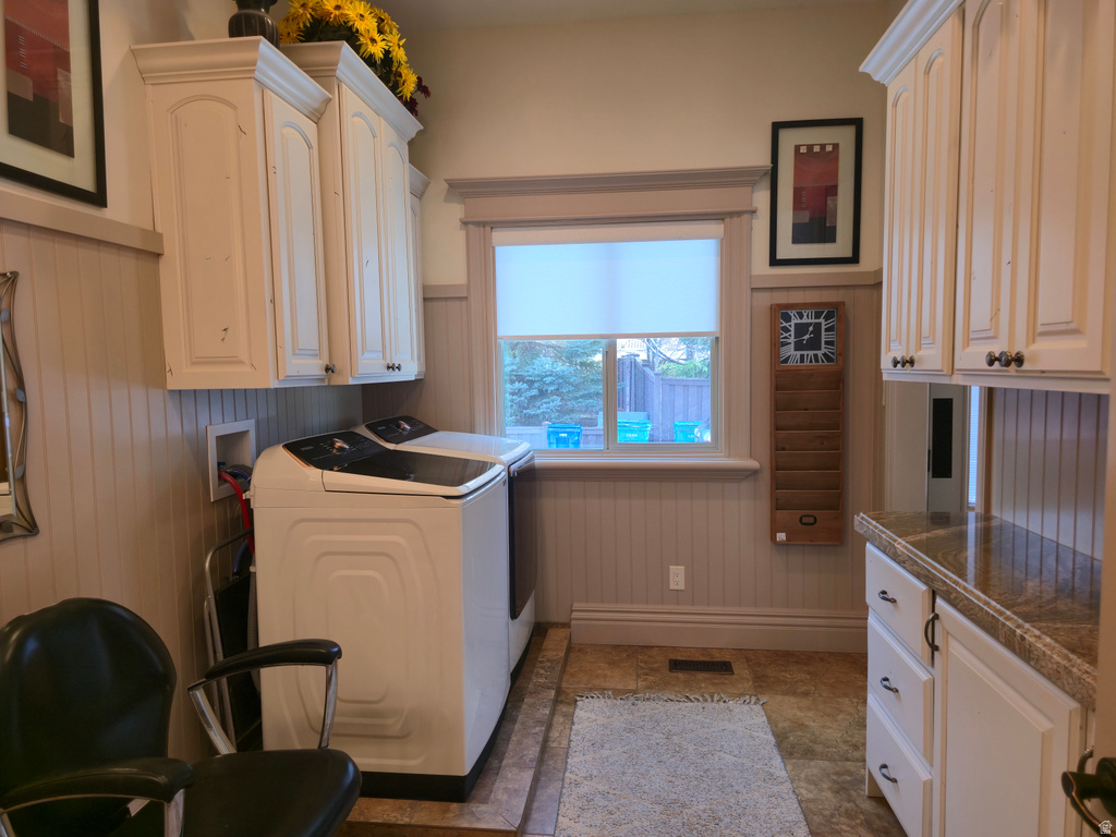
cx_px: 558
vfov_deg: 58.9
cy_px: 418
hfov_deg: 73.9
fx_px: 742
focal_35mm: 23
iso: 40
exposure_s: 1/60
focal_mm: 6.3
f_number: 1.7
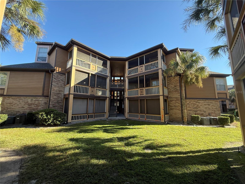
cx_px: 122
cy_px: 92
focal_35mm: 14
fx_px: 99
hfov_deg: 102.1
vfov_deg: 85.7
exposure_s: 1/262
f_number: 2.2
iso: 64
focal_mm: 2.22
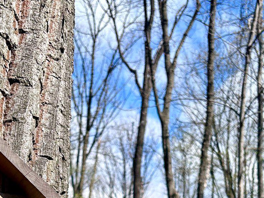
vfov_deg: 18.8
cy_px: 255
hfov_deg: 26.7
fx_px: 557
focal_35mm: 73
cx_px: 132
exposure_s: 1/2695
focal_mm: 5.7
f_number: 1.5
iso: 50
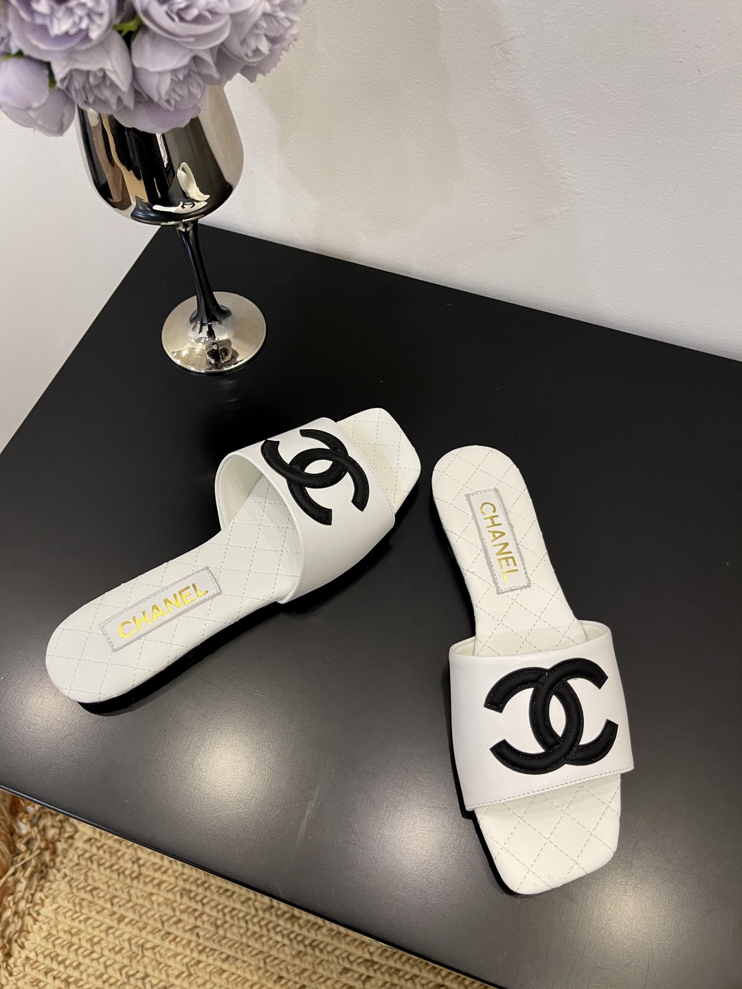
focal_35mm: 26
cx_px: 371
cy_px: 494
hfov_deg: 53.1
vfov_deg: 67.3
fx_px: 743
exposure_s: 1/70
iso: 125
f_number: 1.6
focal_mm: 5.1
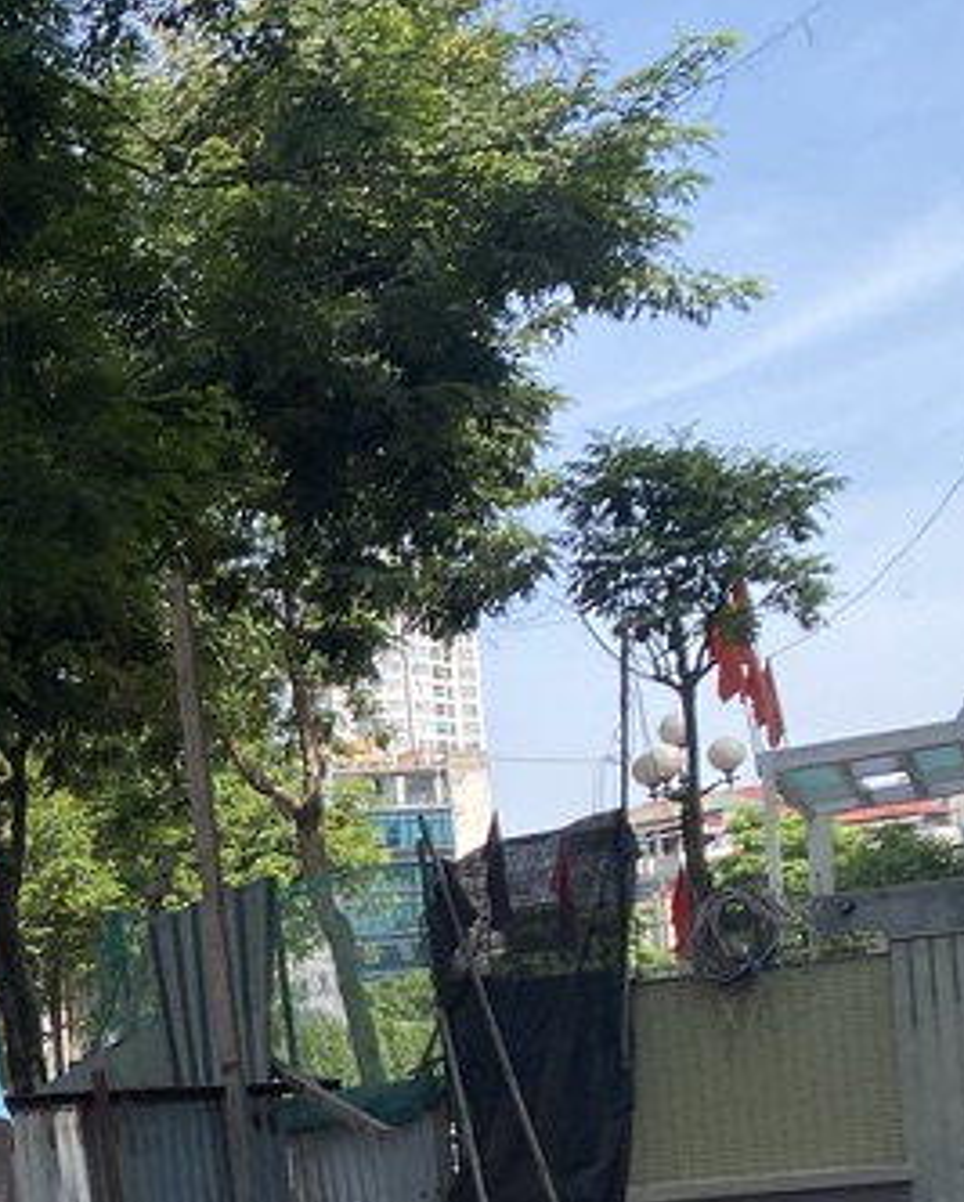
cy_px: 1318
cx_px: -744
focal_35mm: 78
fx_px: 2778
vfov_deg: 23.0
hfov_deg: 16.6
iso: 32
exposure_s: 1/568
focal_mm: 4.25
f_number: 1.8
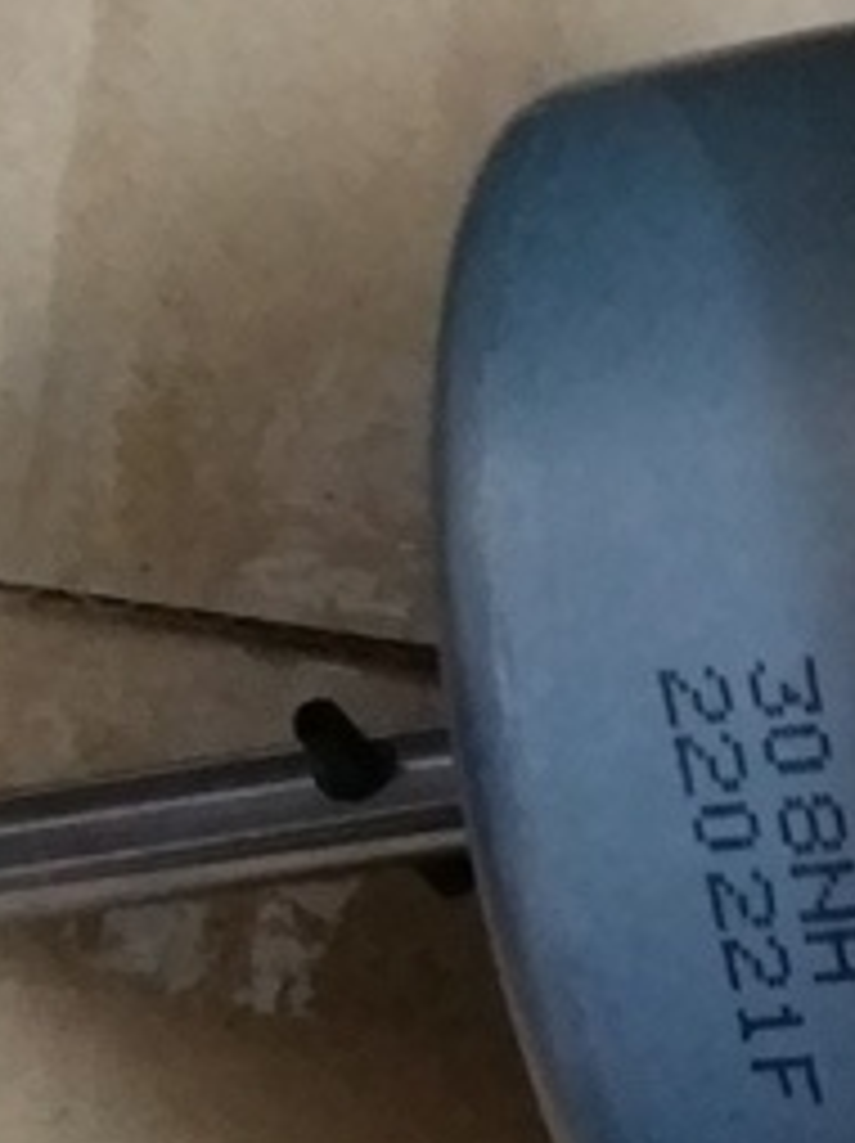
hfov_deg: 13.2
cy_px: 954
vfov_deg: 17.9
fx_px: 3596
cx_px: 986
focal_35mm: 109
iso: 400
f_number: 1.9
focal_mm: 3.7
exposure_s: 1/9
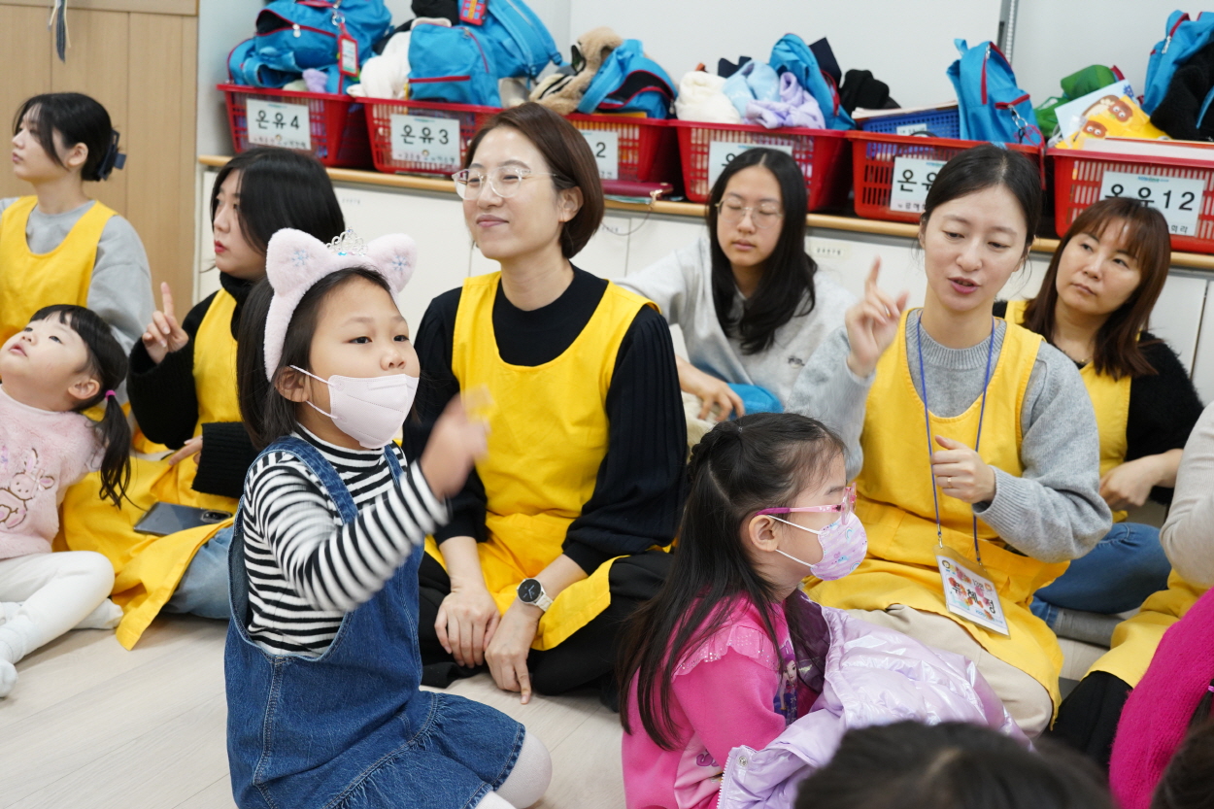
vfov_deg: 35.0
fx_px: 1281
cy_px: 404
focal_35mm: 38
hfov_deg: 50.7
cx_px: 607
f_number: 5.6
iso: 2500
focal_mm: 38
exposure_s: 1/80
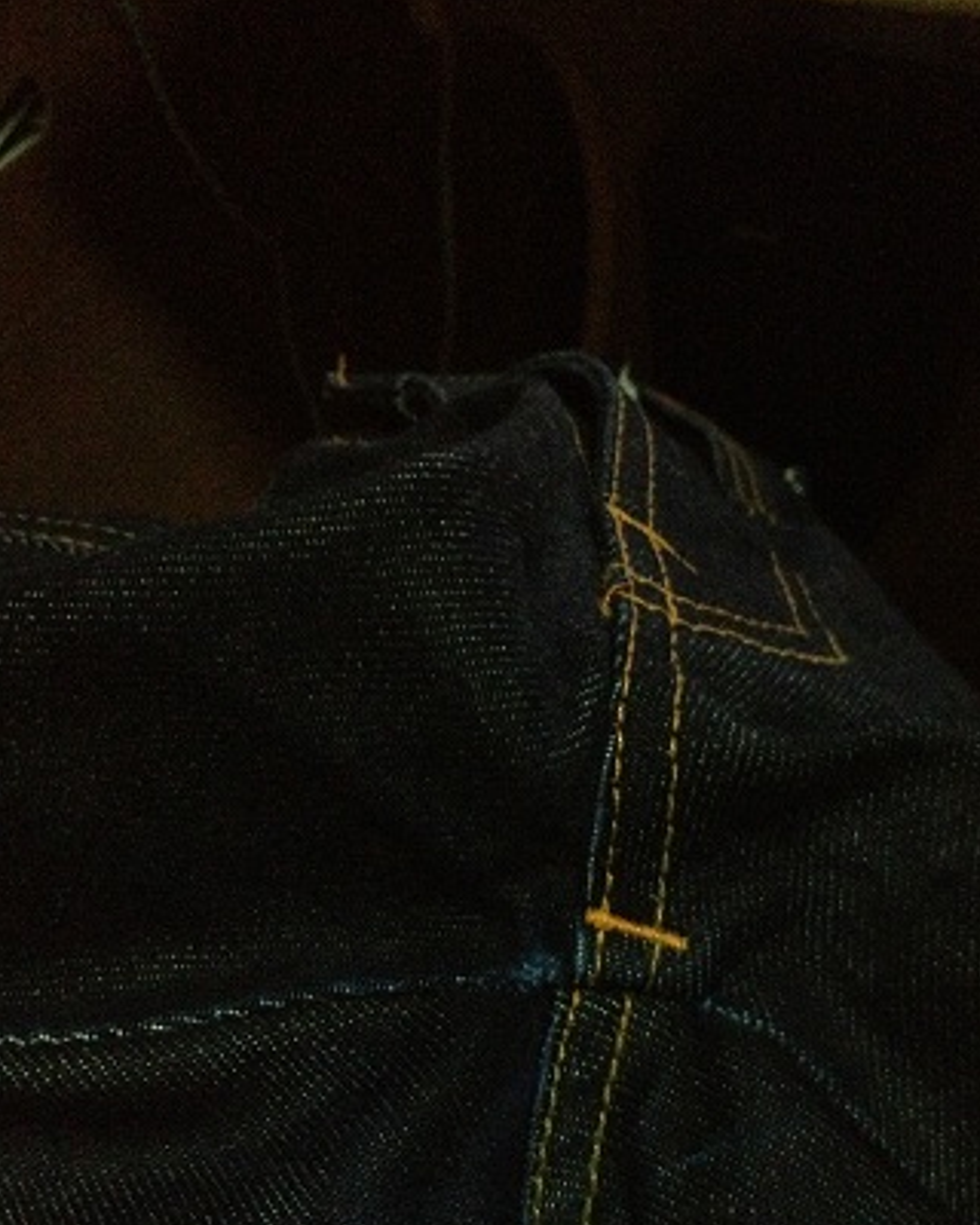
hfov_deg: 32.0
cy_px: 833
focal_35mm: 47
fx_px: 1704
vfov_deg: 39.0
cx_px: 603
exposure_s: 1/15
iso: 800
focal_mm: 4.28
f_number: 2.4
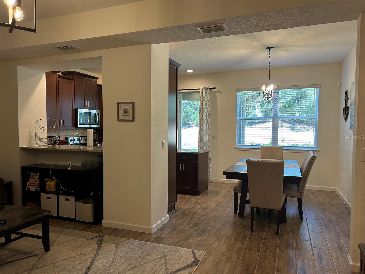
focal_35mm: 26
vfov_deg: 53.1
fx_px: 274
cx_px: 182
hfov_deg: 67.3
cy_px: 137
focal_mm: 5.7
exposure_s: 1/120
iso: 100
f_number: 1.5
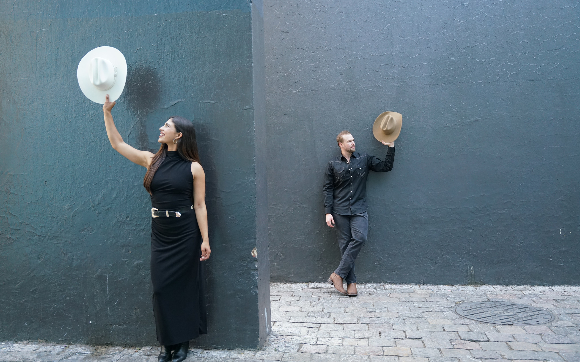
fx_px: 535
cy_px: 172
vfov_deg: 37.4
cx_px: 292
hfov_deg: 56.9
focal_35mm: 34
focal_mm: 32.8
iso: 1250
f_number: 2.8
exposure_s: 1/250
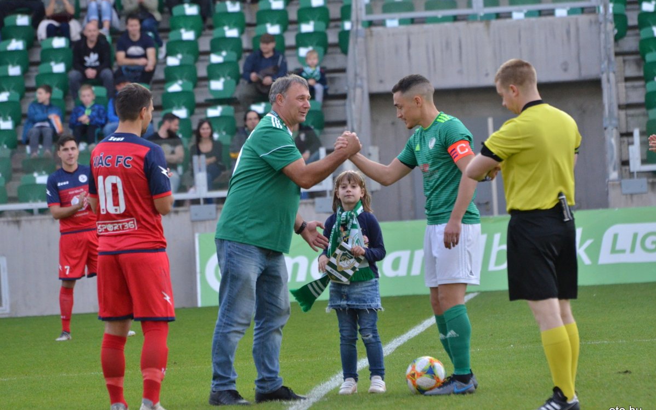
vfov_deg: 3.7
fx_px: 6294
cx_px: 329
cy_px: 213
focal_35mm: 352
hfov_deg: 6.0
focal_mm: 230
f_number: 5.3
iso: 2000
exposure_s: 1/1250
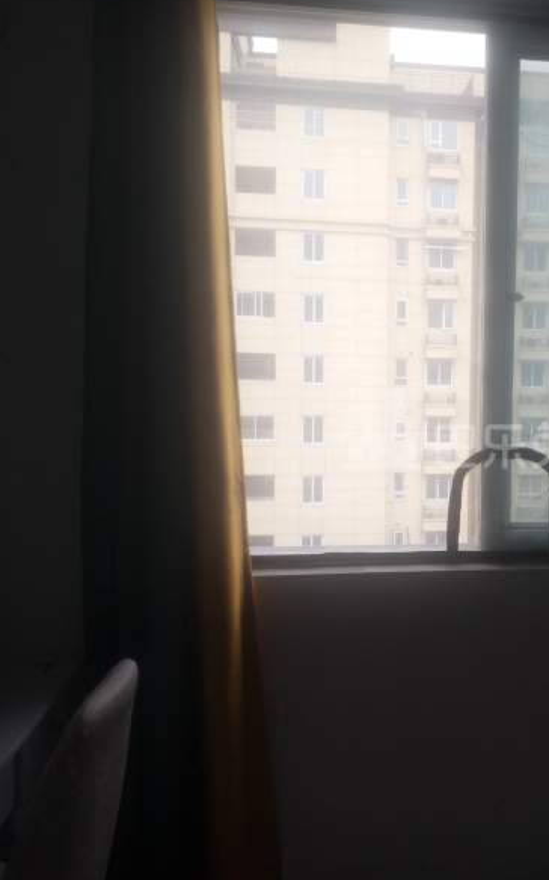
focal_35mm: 32
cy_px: 430
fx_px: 767
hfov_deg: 37.6
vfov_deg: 59.7
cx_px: 457
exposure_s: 1/100
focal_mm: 3.79
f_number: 2
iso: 64
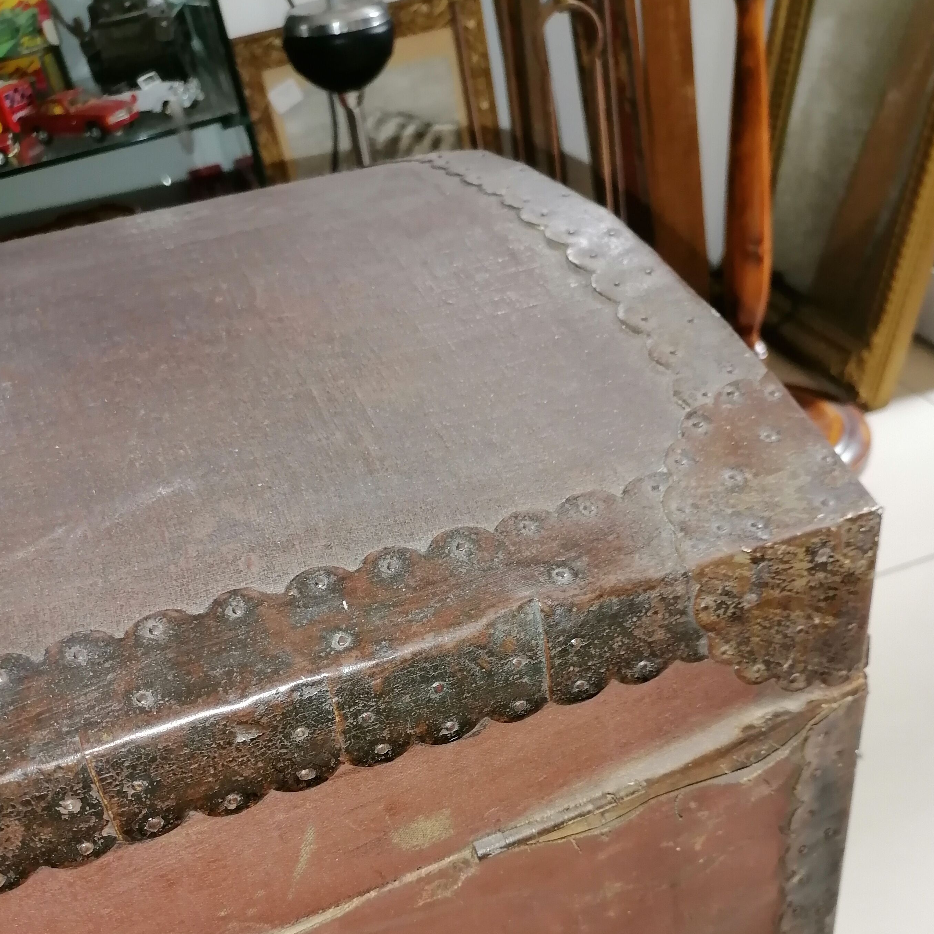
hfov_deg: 48.4
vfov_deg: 47.1
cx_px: 484
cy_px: 671
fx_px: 1038
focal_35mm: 34
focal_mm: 5.4
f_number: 1.8
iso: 250
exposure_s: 1/33.3
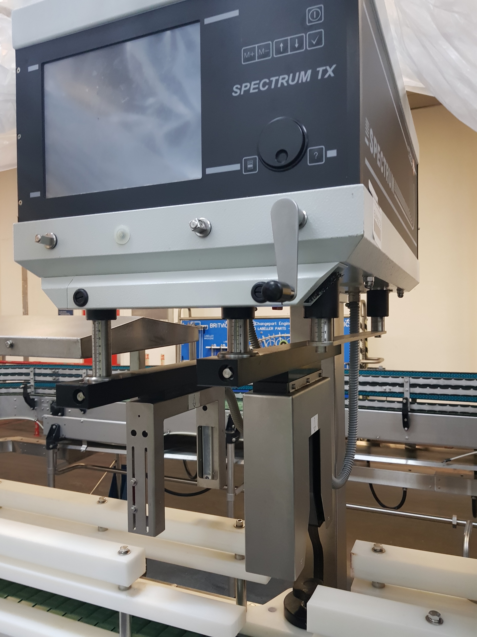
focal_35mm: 26
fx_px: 478
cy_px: 318
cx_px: 238
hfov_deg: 53.1
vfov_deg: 67.3
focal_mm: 4.3
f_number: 1.7
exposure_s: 1/33
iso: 200
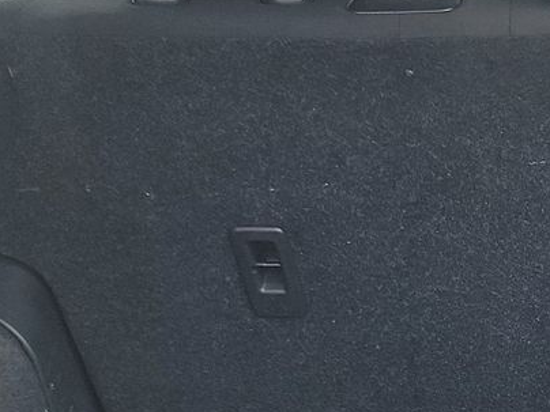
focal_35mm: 95
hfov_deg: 19.2
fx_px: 1509
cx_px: 694
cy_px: 461
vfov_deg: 15.1
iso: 88
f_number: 1.8
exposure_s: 1/119
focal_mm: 6.7
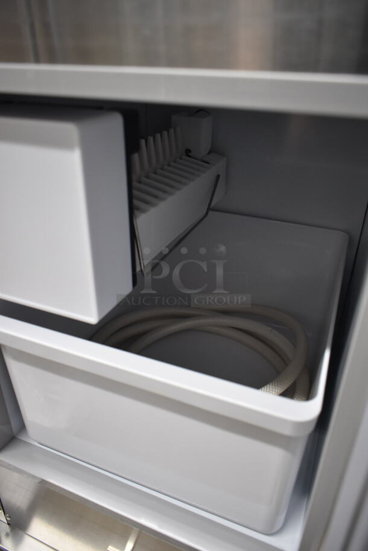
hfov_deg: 48.0
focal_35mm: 27
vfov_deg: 67.3
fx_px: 413
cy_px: 276
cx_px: 184
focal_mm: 18
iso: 900
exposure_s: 1/30
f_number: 3.5
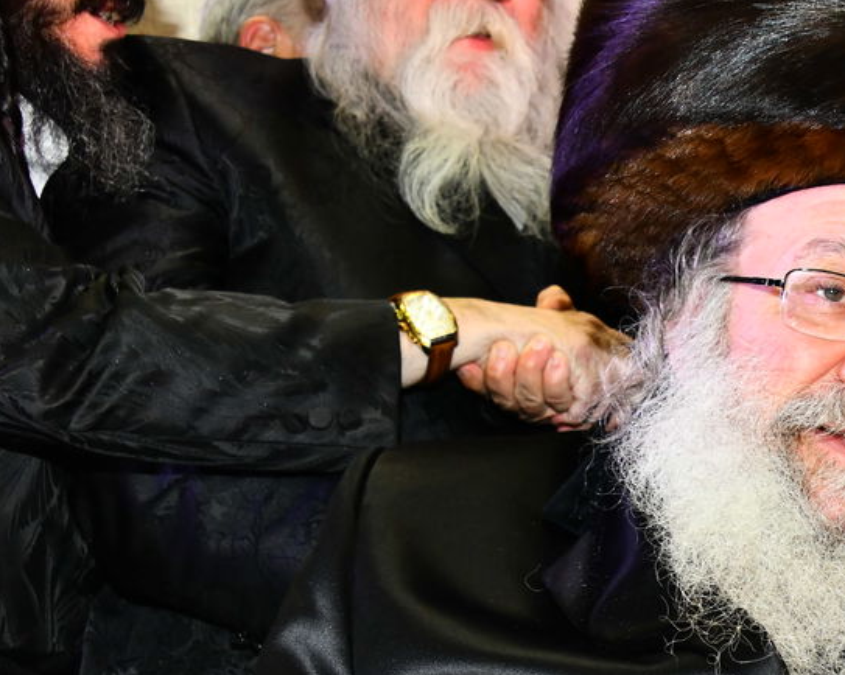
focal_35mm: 92
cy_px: 449
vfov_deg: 16.7
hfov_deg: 19.4
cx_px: 1060
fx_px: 2300
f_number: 5.6
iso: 1250
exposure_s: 1/125
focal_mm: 38
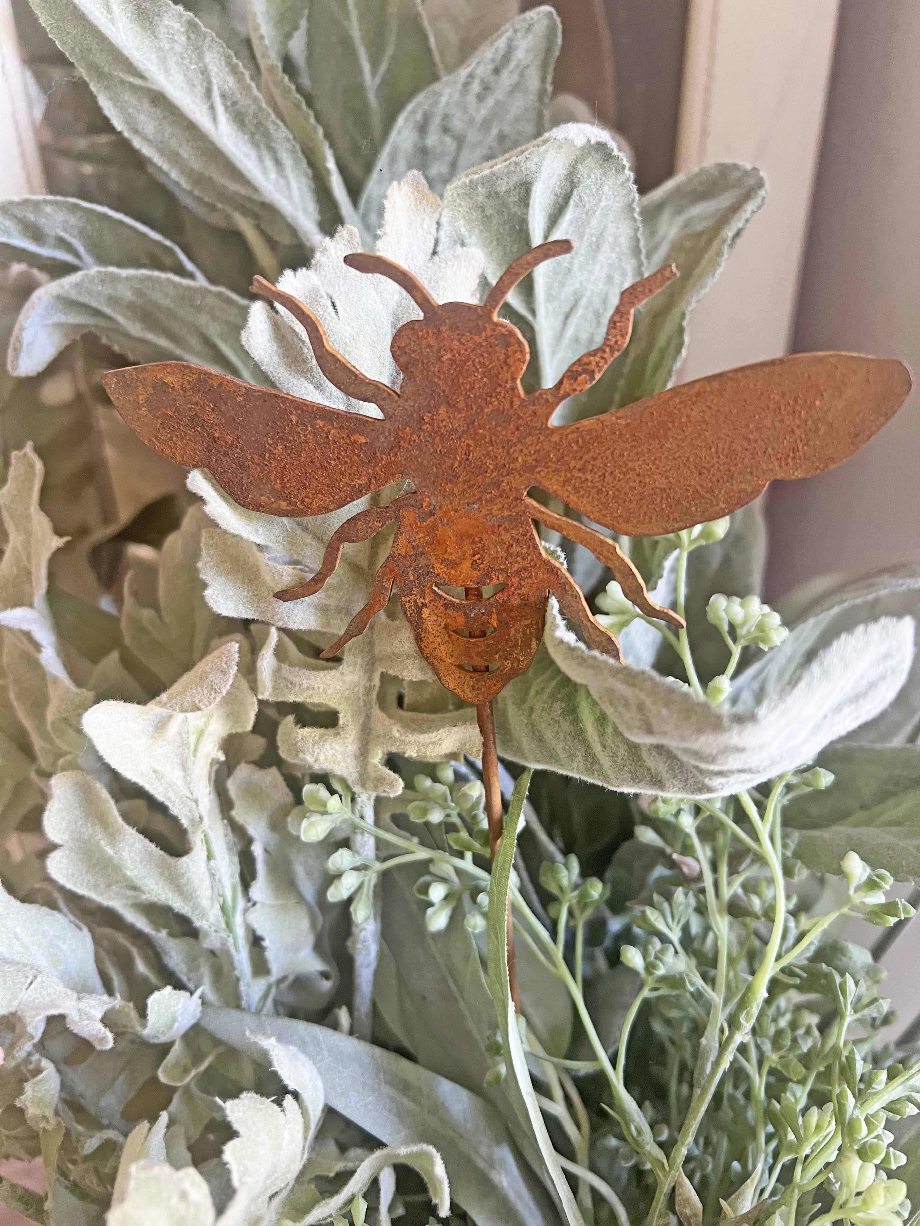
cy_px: 613
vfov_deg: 67.3
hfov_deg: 53.1
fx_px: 921
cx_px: 460
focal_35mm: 26
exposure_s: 1/60
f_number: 1.5
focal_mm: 5.7
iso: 200
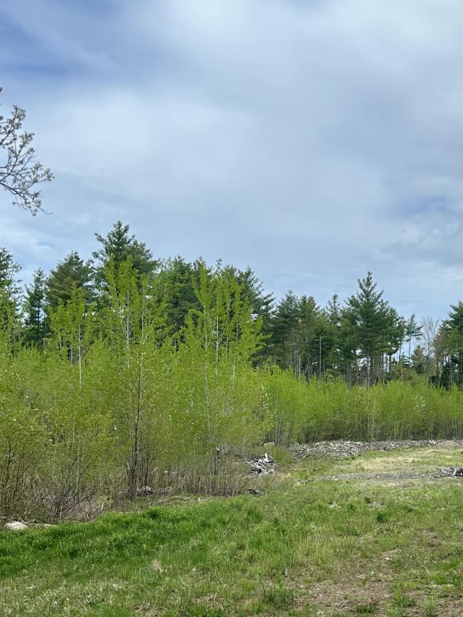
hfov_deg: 26.3
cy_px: 409
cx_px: 395
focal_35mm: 54
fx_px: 963
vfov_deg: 35.2
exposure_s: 1/1289
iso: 80
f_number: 1.78
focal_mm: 6.86
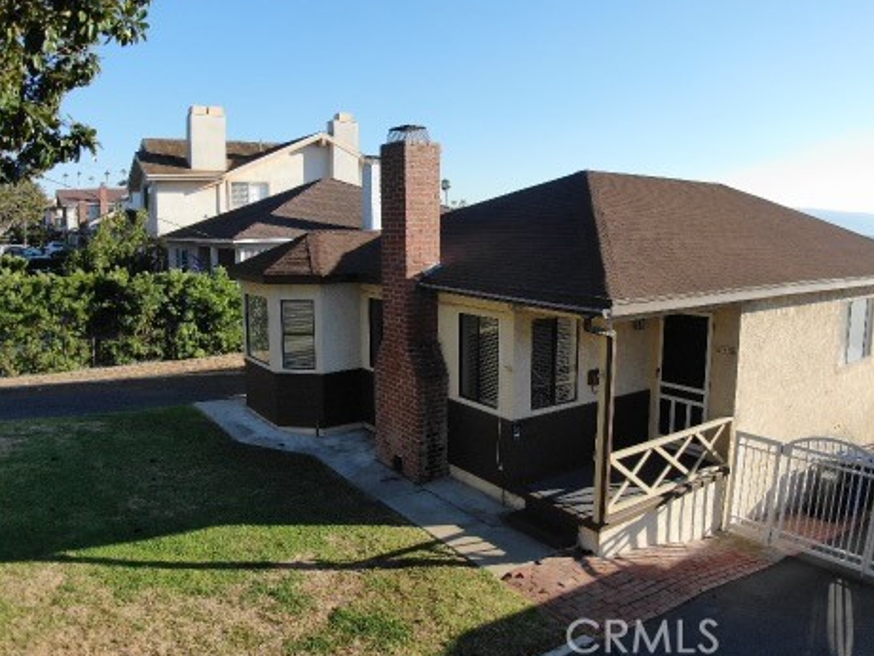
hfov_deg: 69.4
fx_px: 631
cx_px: 451
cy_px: 322
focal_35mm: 25
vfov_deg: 54.9
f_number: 2.8
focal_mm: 4.39
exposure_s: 1/736
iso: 100
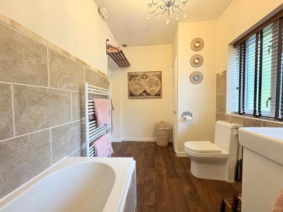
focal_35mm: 14
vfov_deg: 85.7
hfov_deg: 102.1
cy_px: 106
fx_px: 114
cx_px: 142
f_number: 2.2
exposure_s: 1/50
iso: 250
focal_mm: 2.22
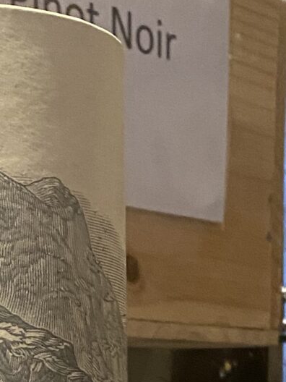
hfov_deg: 11.8
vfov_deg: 13.6
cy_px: 739
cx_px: 185
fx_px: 1388
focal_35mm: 126
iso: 500
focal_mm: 4.25
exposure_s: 1/25
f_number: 1.8
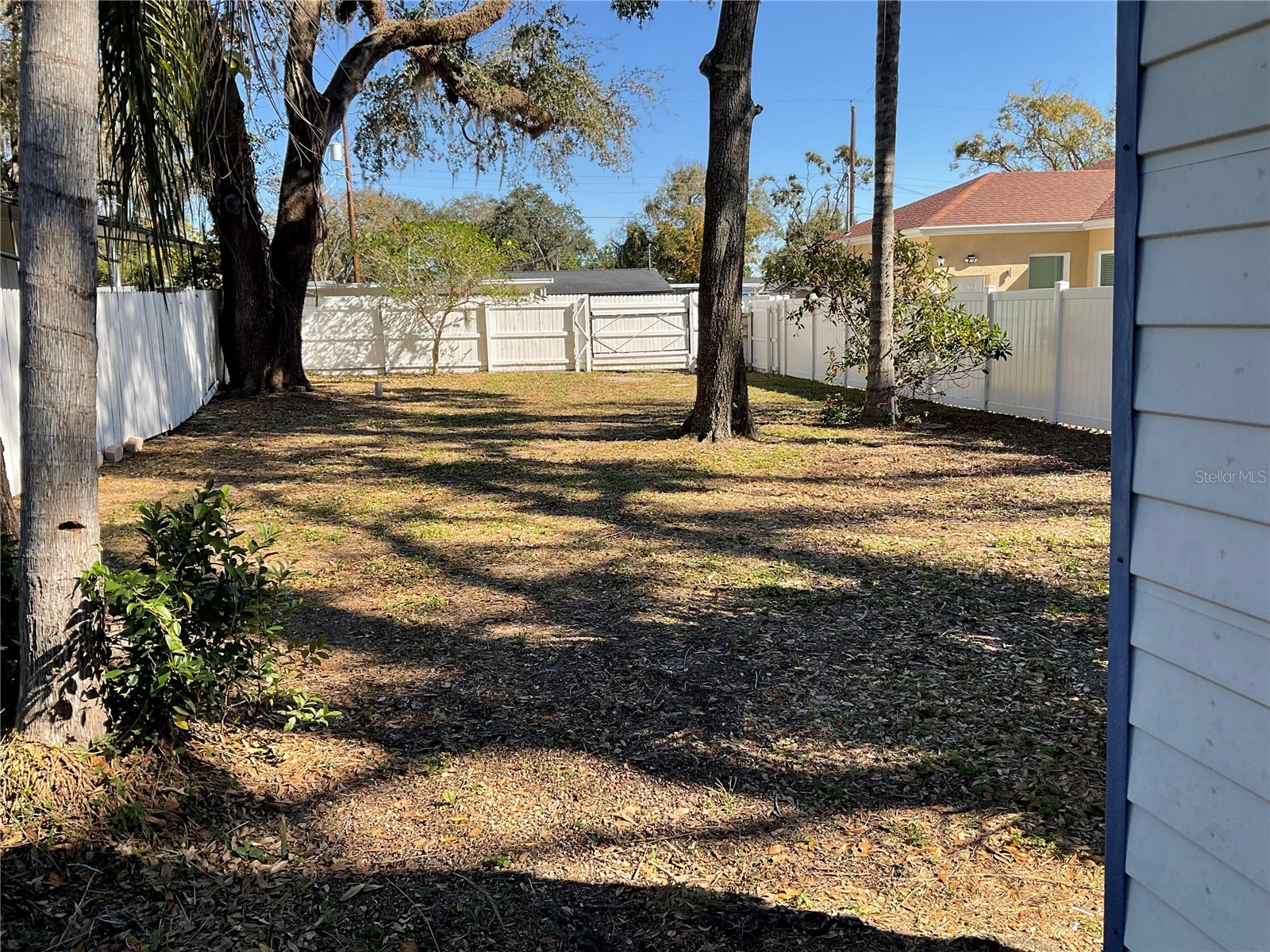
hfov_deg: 61.7
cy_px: 476
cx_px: 635
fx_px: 1064
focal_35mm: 29
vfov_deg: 48.2
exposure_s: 1/759
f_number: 1.8
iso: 16
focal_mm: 3
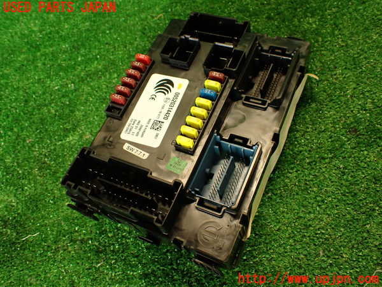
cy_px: 144
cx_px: 191
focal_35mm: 32
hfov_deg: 56.8
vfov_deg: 44.2
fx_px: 353
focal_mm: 5.79
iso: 250
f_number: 2.4
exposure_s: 1/30
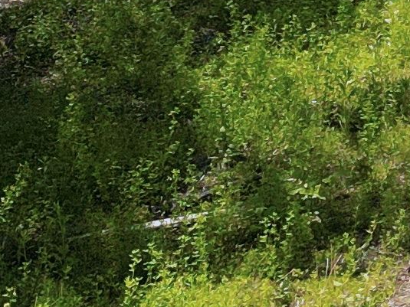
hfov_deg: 9.8
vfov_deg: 7.7
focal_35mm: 181
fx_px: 2143
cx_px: 944
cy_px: -394
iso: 100
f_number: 1.7
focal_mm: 6.72
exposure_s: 1/2000
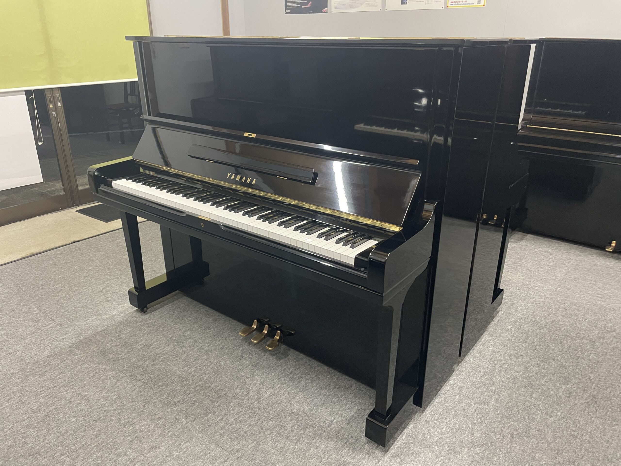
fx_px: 466
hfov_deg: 67.3
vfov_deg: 53.1
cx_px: 310
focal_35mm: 26
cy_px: 233
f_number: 1.6
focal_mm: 4.2
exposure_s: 1/33
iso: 500
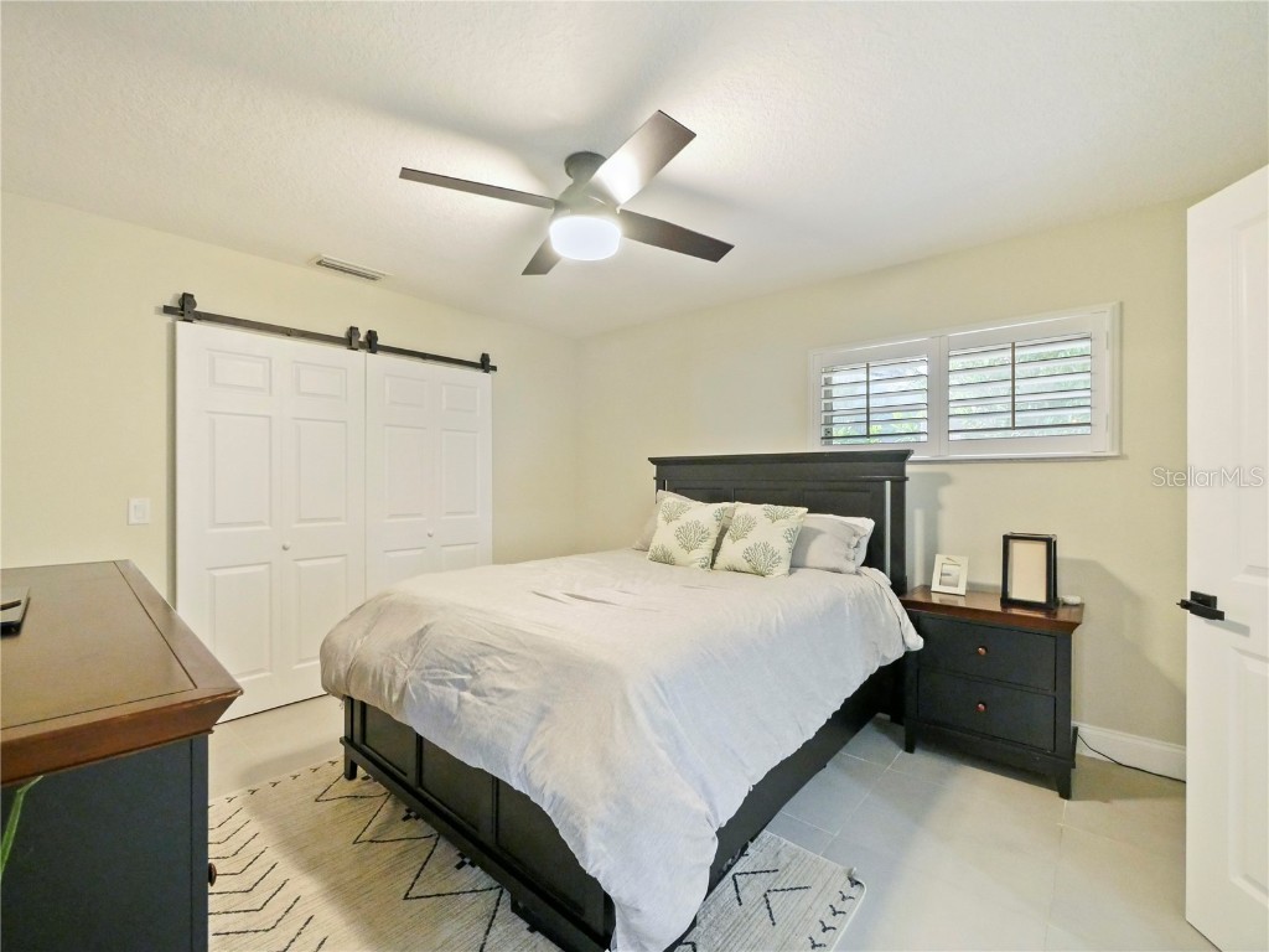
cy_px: 476
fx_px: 513
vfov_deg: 85.7
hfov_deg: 102.1
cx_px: 634
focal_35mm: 14
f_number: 4
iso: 3200
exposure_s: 1/25
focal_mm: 7
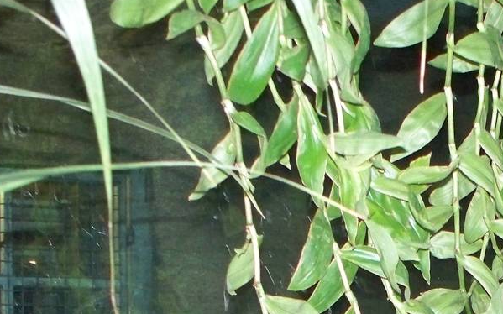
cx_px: 512
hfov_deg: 19.7
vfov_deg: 12.3
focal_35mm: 102
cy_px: 458
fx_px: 1398
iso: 400
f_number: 2.8
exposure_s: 1/30
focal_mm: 7.54
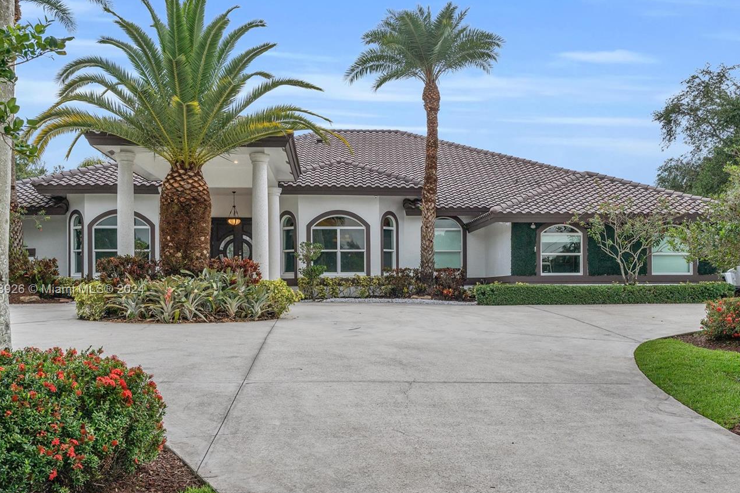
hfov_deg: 44.4
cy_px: 290
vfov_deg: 30.4
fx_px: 904
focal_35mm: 44
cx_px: 424
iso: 320
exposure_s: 1/800
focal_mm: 35
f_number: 9
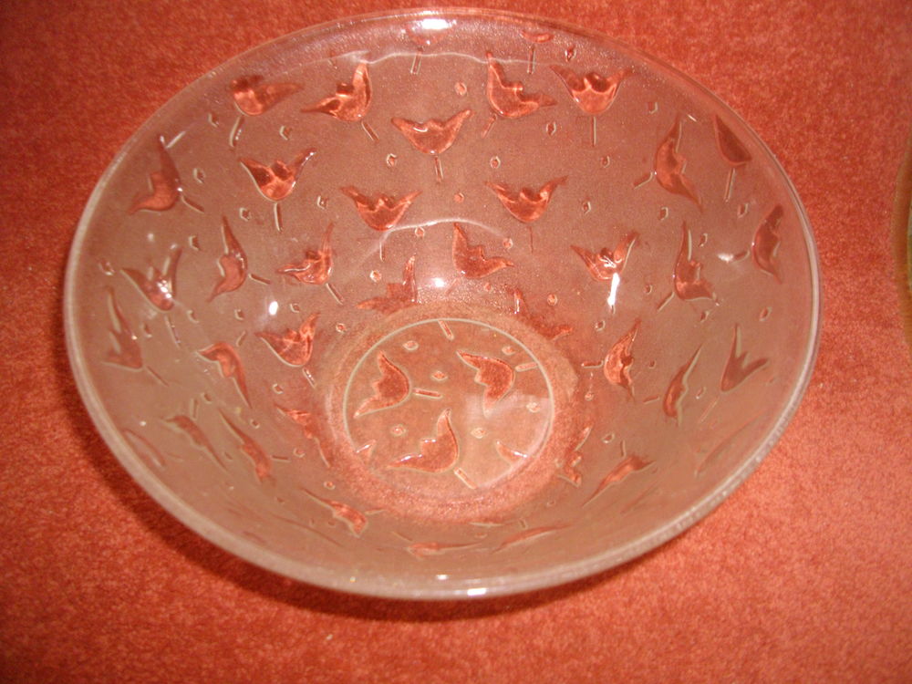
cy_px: 342
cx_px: 456
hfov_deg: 56.8
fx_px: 843
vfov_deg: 44.2
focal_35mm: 32
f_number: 2.9
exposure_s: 1/50
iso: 200
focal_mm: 5.7
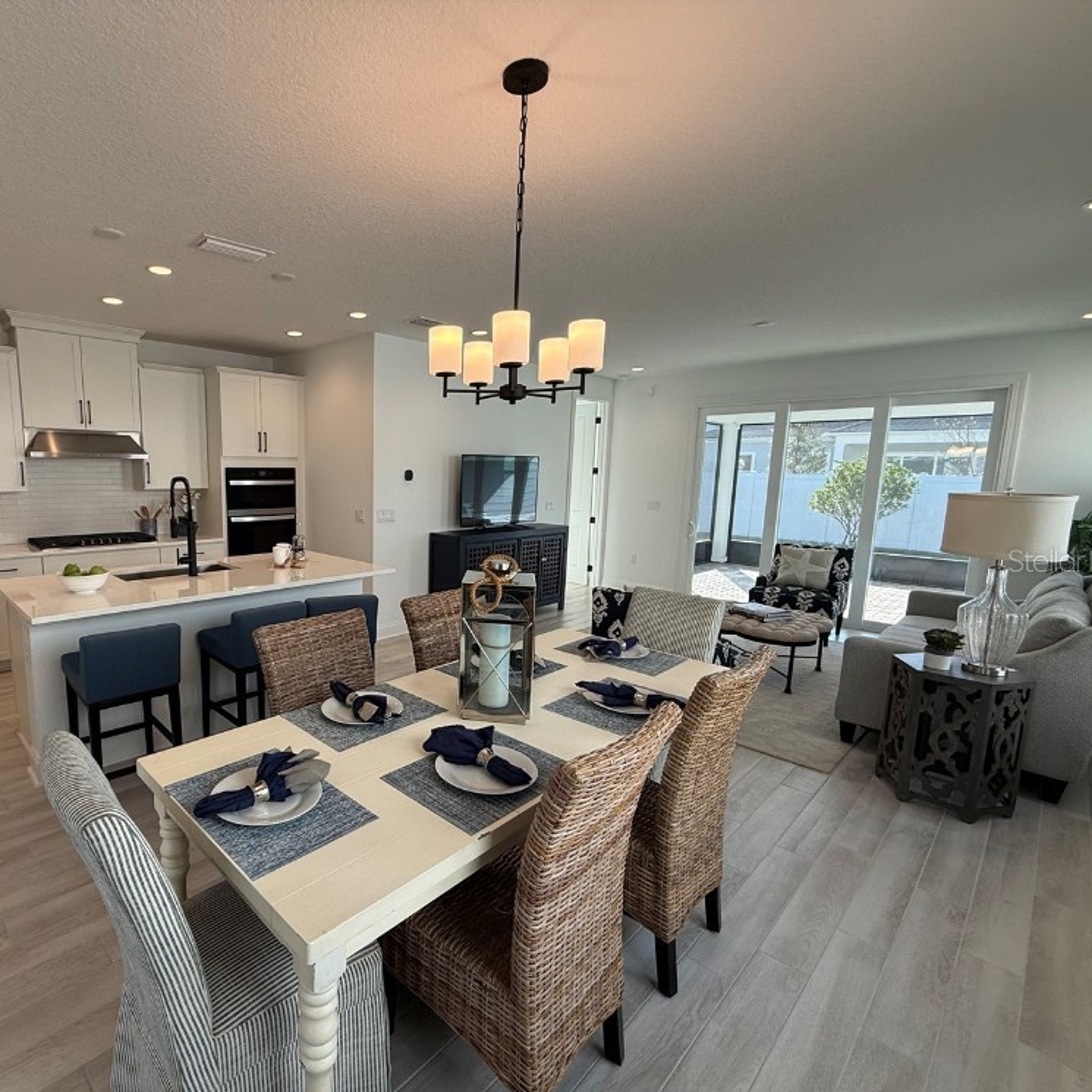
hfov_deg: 82.0
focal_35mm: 17
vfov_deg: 84.0
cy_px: 560
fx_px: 607
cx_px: 396
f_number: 2.2
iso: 64
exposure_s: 1/158
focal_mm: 2.22
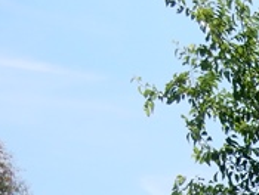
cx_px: 519
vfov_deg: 12.0
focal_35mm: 114
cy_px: 355
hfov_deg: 14.3
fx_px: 855
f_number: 3.7
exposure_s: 1/1600
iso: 125
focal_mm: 4.5
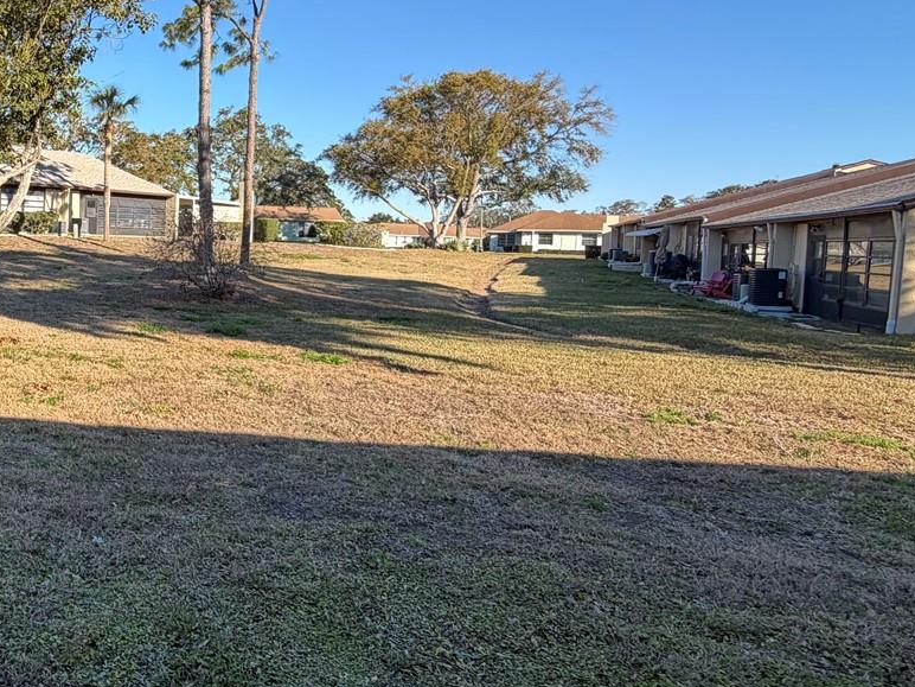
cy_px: 274
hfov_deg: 54.4
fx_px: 767
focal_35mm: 29
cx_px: 105
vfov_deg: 47.9
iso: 50
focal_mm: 2.22
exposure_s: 1/228
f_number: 2.2
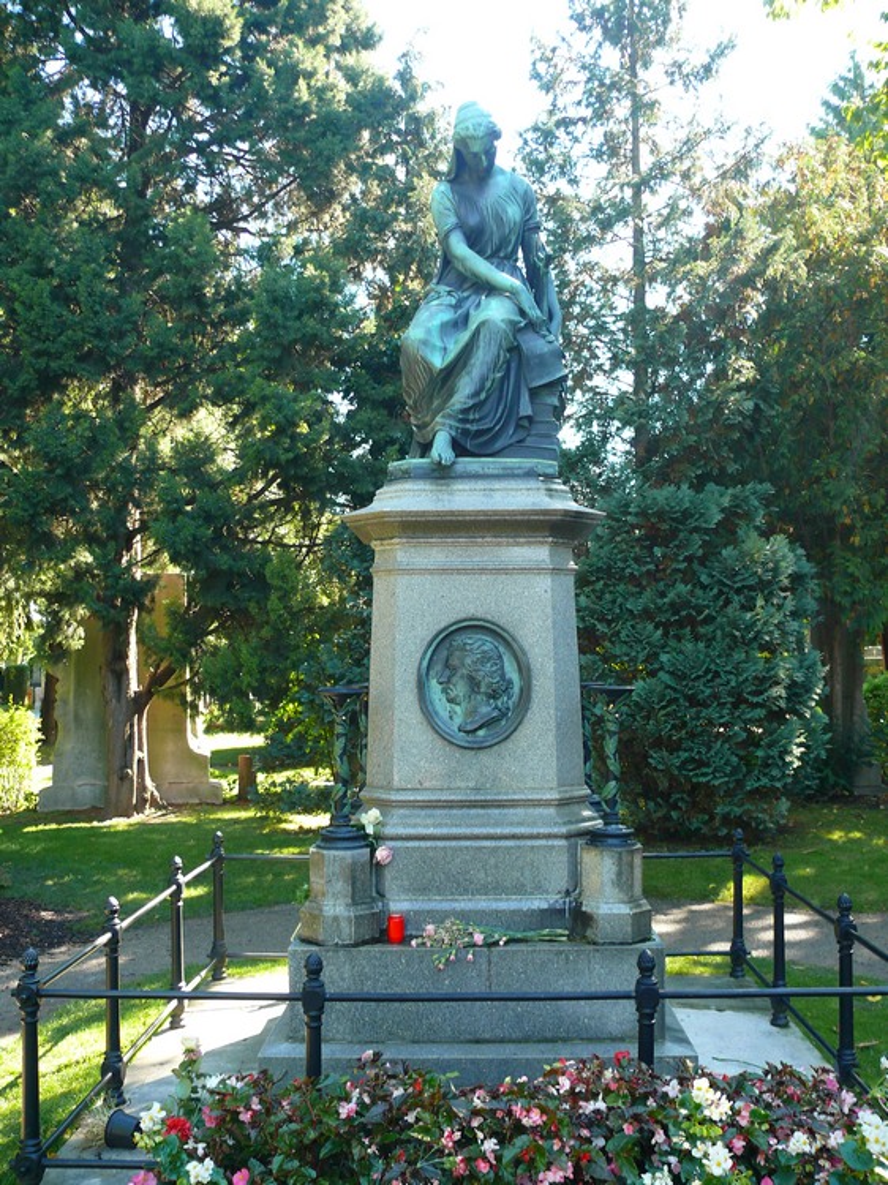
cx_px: 444
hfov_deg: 40.7
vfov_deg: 52.6
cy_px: 592
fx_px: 1198
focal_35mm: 35
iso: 100
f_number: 2.8
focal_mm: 7.4
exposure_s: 1/30
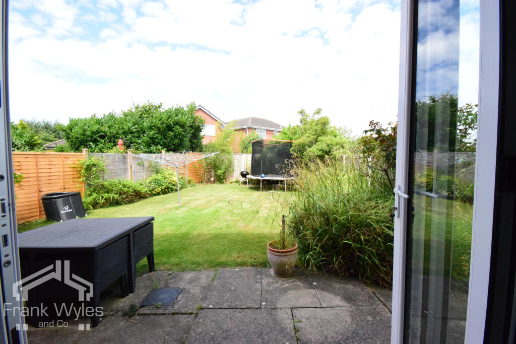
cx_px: 258
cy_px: 172
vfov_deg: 77.3
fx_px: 215
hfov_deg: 100.4
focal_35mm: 15
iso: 6400
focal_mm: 10
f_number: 22
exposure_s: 1/1000
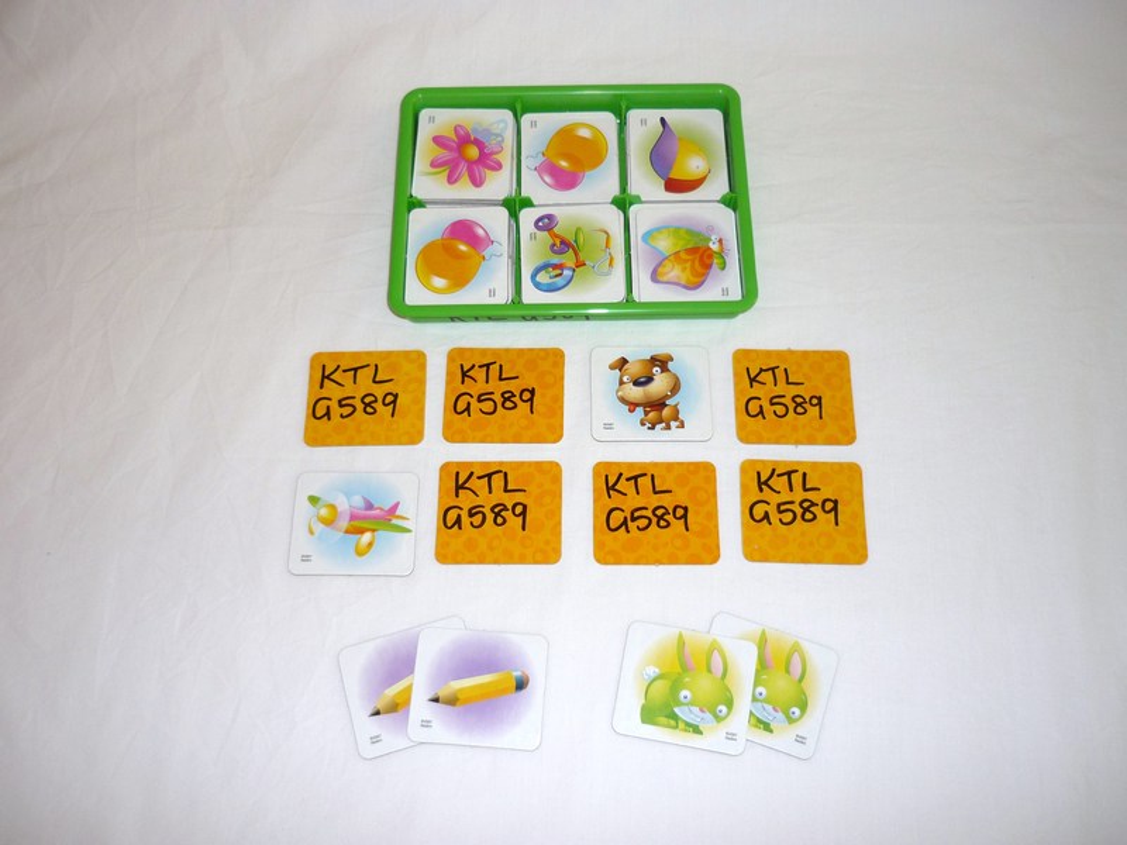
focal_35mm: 33
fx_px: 1074
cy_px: 422
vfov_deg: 42.9
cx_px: 564
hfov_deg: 55.4
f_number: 2.8
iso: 100
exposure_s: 1/30
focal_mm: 5.5
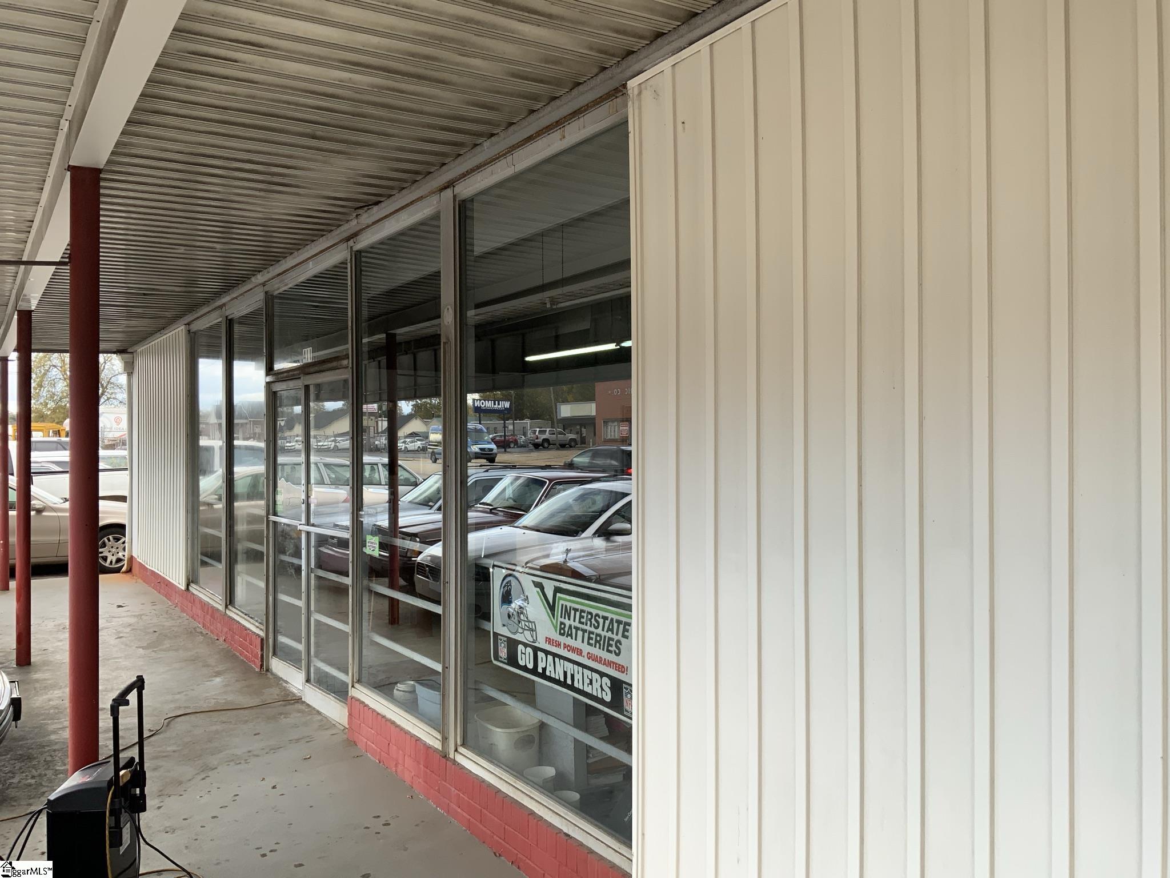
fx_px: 980
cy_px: 439
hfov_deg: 61.7
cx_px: 585
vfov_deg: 48.2
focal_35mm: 29
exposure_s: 1/146
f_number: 1.8
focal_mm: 3
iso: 16
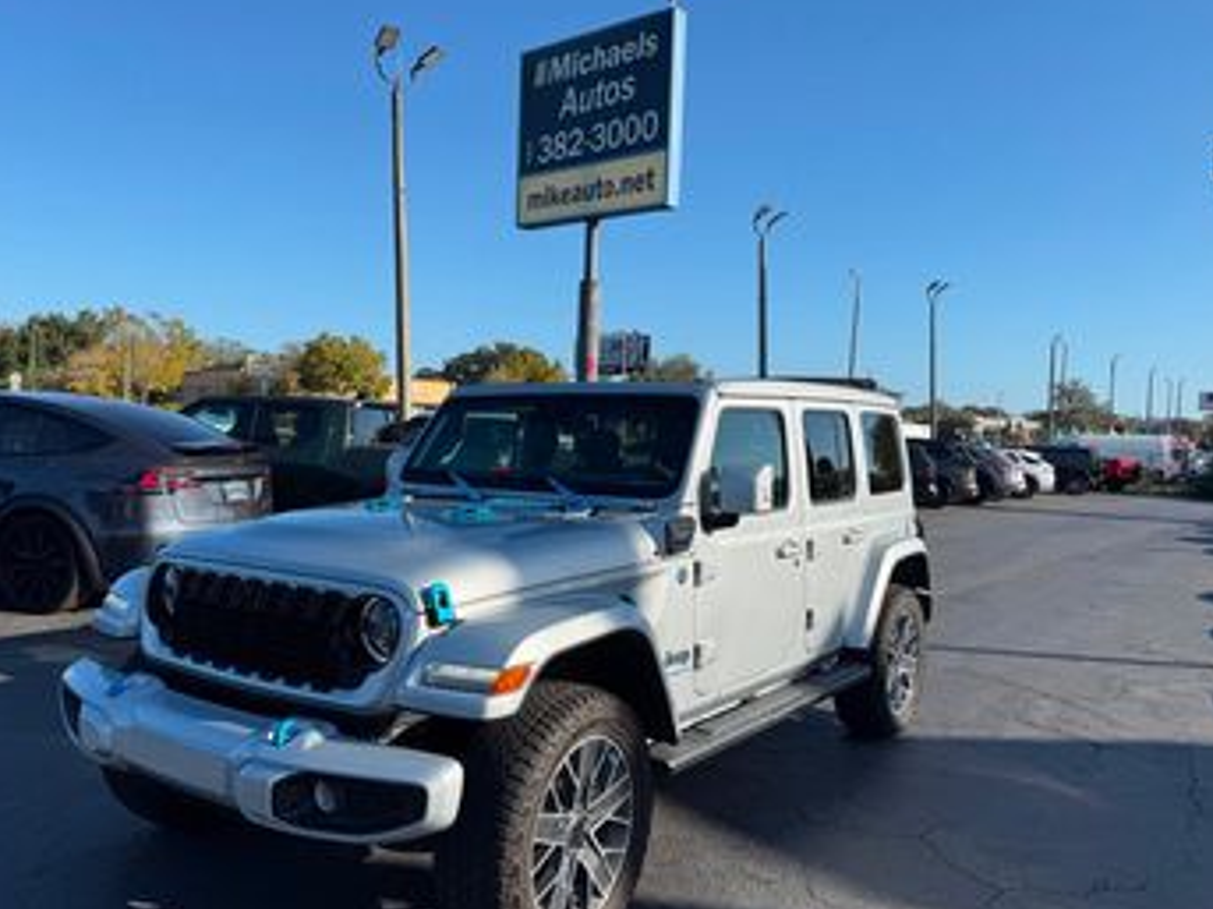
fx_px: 981
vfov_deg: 49.7
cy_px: 488
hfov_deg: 63.3
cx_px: 552
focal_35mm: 28
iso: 80
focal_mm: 6.76
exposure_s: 1/4167
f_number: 1.78
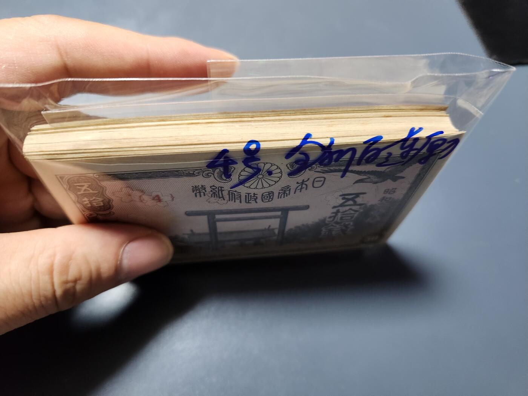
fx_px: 351
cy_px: 198
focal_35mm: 23
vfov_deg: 58.9
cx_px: 264
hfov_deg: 73.9
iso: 640
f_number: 1.8
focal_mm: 5.4
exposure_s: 1/33.3
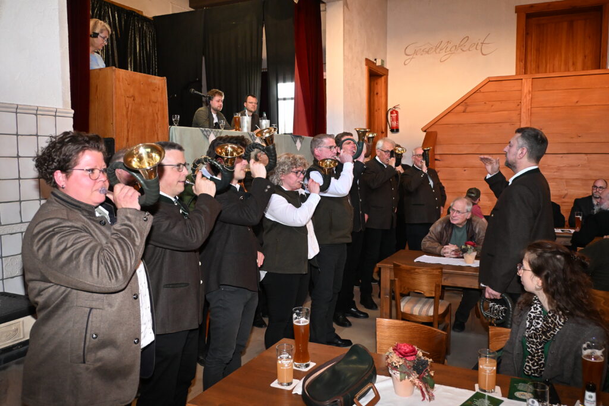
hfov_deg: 60.7
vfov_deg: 42.7
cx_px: 304
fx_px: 520
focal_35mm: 31
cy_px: 203
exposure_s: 1/60
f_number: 4
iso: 2500
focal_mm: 20.5
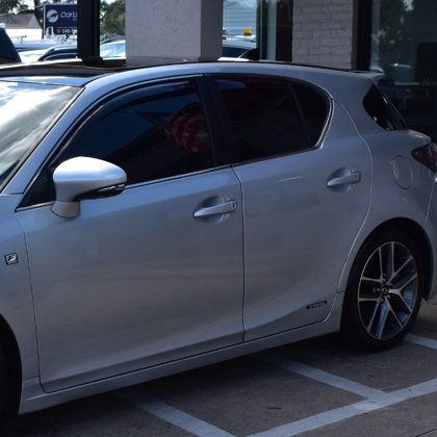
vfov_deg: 19.2
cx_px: 83
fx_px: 1286
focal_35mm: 90
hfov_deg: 19.1
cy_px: 290
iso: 400
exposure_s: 1/400
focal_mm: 29
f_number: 11
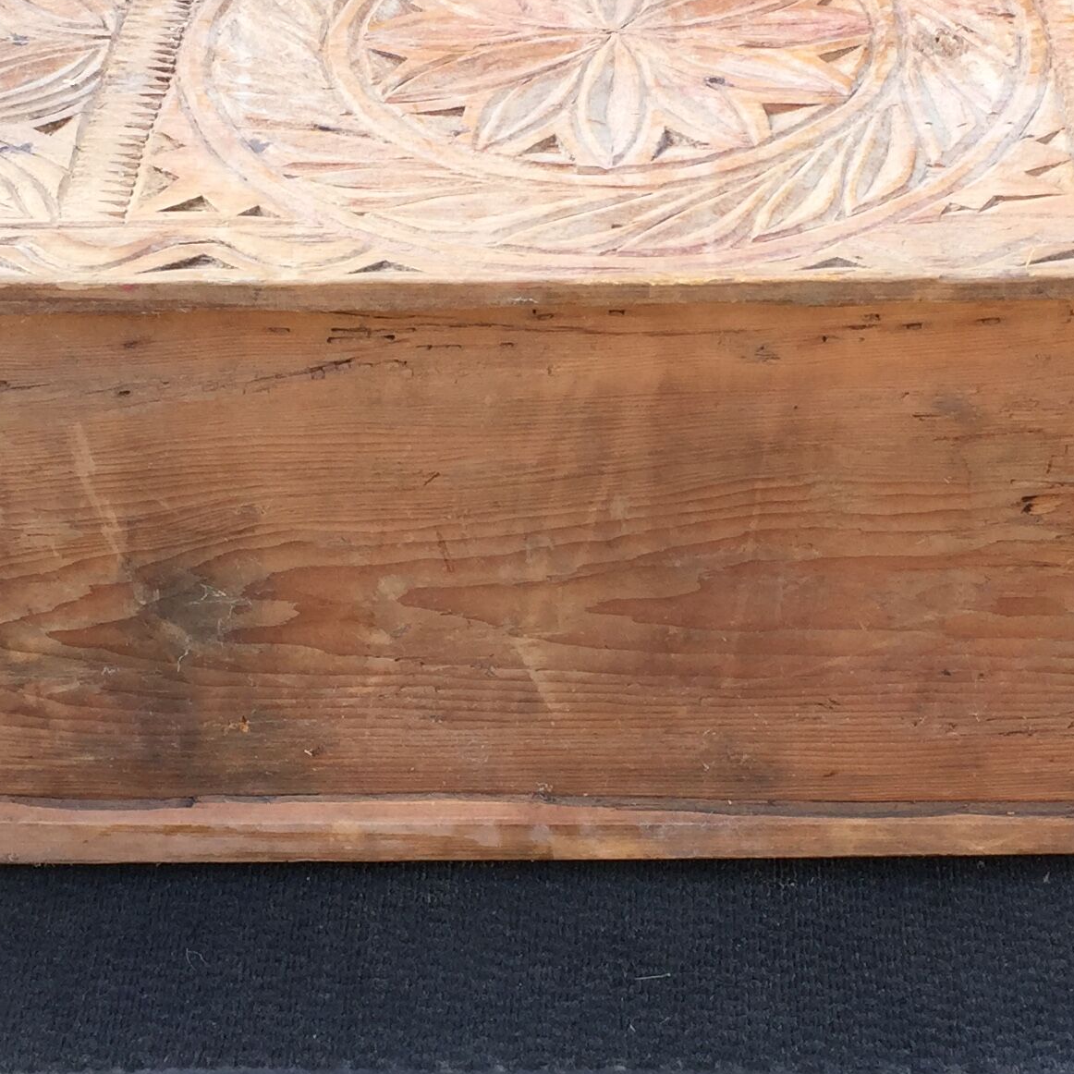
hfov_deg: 24.0
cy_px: 574
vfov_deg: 24.0
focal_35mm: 72
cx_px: 621
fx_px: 2527
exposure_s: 1/191
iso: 32
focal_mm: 4.15
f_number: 2.2
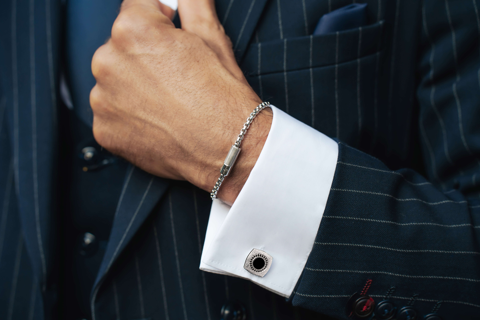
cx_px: 240
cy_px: 160
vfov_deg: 13.3
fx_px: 1373
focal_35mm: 103
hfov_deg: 19.8
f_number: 4.5
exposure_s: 1/200
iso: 800
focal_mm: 103
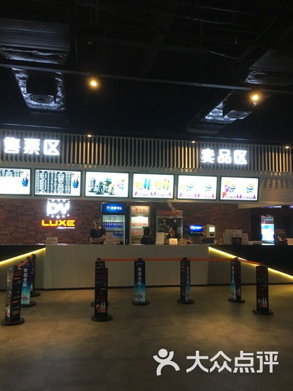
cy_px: 196
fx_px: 327
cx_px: 146
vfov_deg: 61.7
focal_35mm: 29
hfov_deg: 48.2
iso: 160
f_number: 2.2
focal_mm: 4.15
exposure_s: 1/33
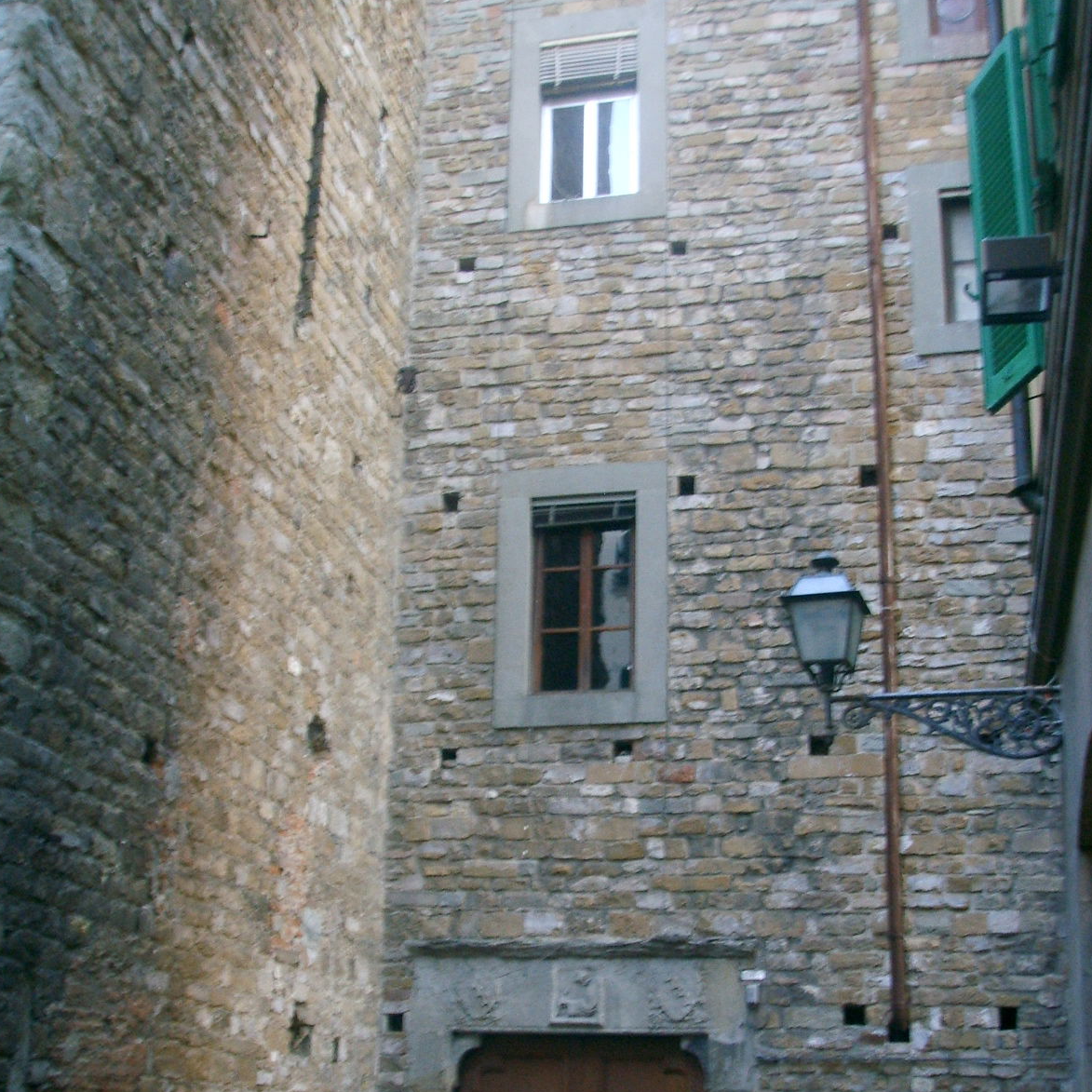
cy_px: 717
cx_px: 546
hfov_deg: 36.1
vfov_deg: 35.7
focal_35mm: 47
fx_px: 1677
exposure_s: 1/20
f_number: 3.5
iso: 150
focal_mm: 6.6
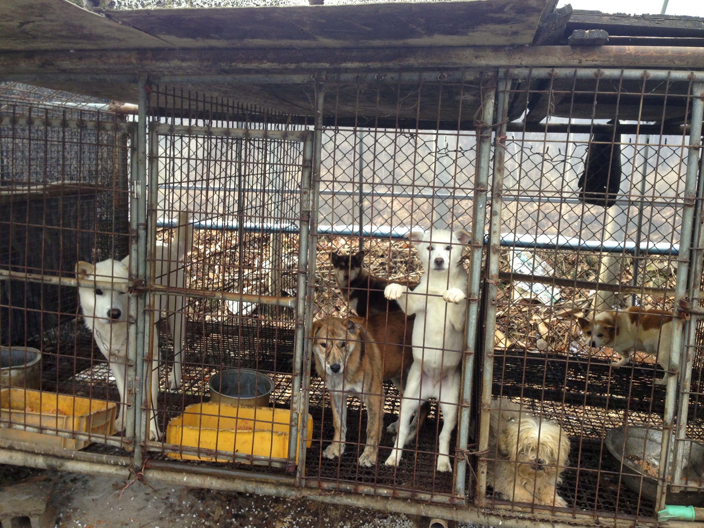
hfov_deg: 55.4
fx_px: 671
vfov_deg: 42.9
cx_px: 352
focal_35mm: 33
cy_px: 264
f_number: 2.4
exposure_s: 1/125
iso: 50
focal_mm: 4.13
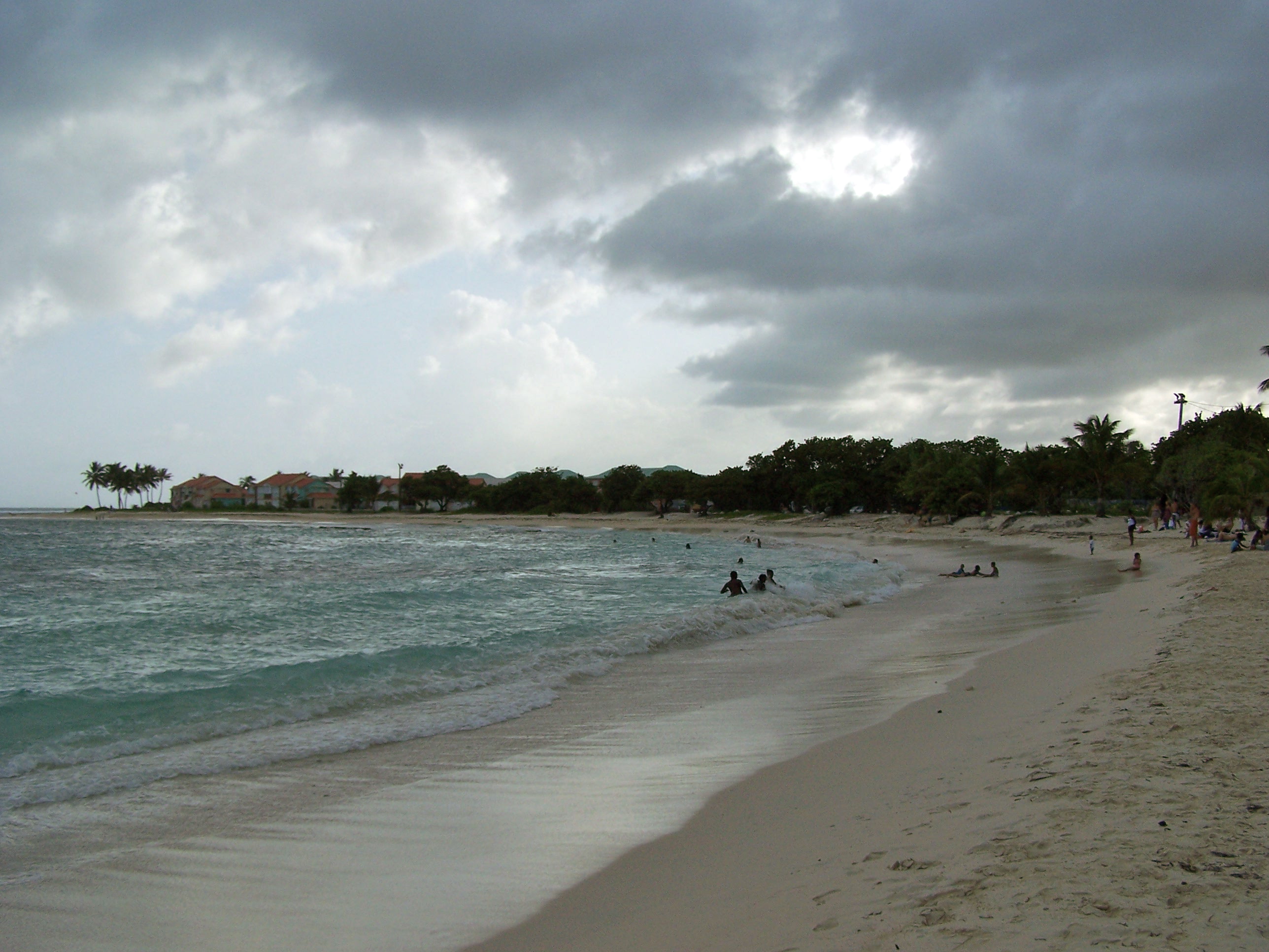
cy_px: 476
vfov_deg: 37.7
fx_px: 1393
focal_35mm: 38
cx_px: 634
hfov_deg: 49.0
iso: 80
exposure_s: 1/1000
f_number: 4
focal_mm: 6.3
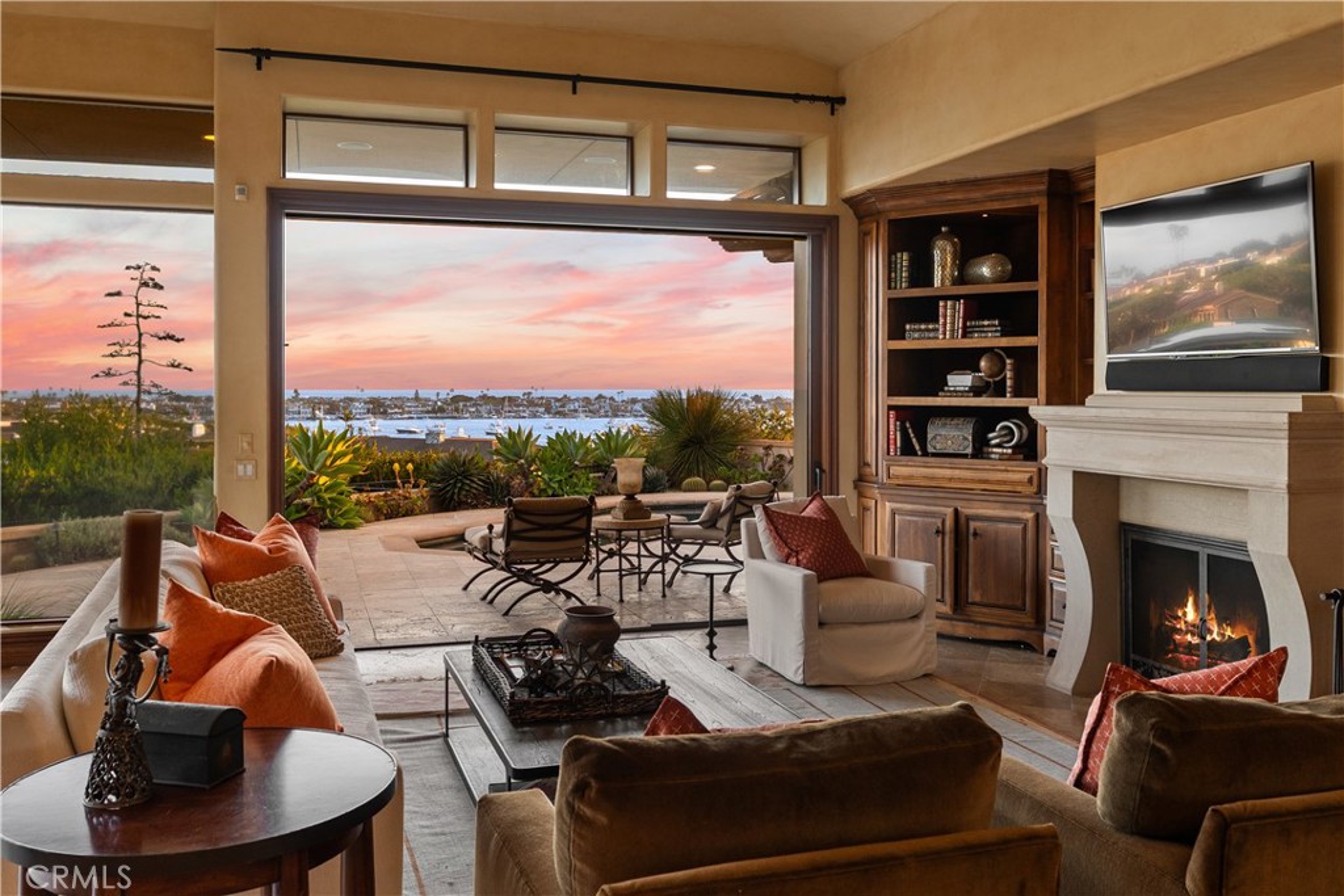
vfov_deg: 43.6
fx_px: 1120
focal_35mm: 30
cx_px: 672
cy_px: 448
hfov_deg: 61.9
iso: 1000
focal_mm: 20
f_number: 5
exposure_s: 1/30
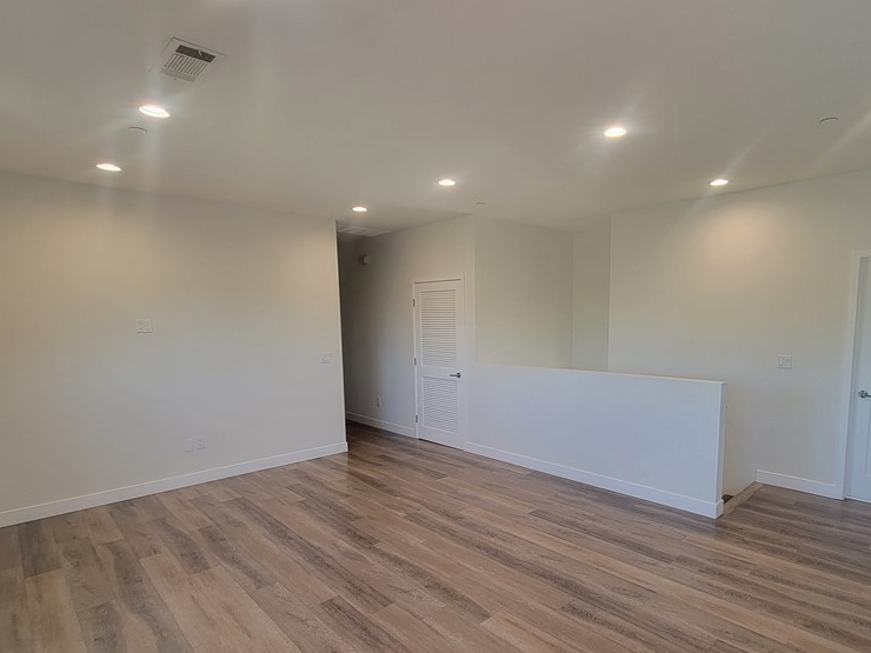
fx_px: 453
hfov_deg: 87.1
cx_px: 503
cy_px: 366
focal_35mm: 18
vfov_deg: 71.3
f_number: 2.2
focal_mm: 2.2
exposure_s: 1/60
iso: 80
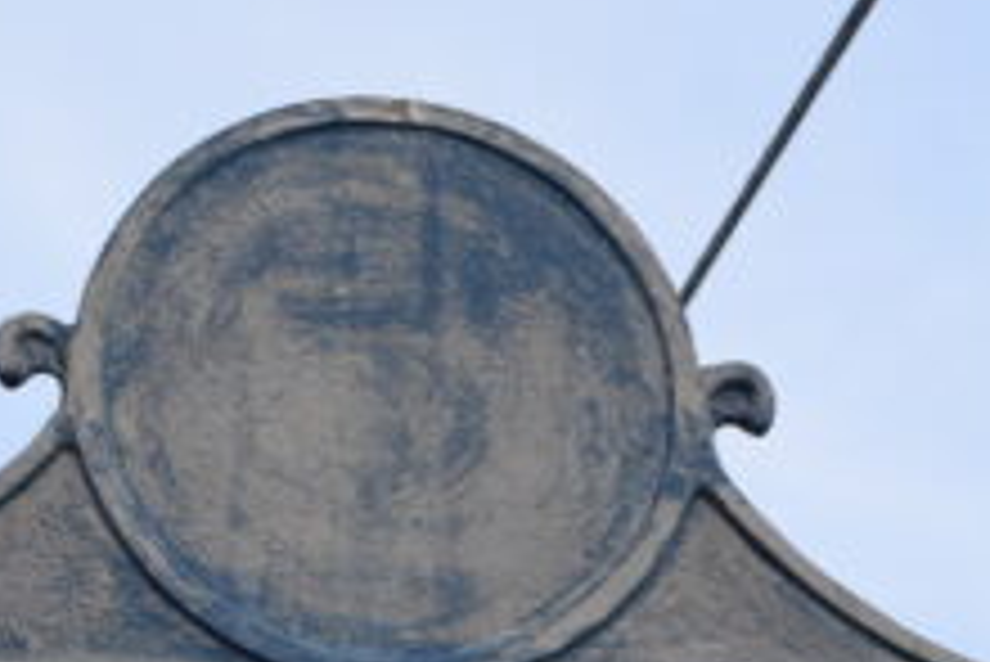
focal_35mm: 174
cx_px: 248
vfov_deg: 7.5
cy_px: 1466
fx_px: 4797
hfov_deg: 11.8
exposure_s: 1/250
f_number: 8
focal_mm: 25
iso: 220
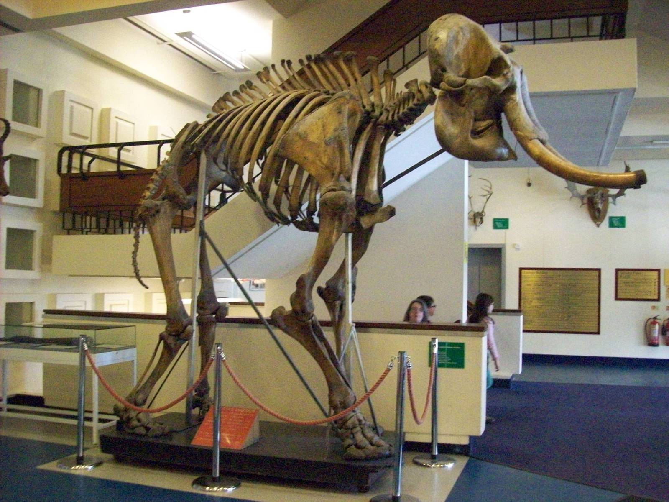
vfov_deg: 39.7
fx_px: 696
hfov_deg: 51.4
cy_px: 251
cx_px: 334
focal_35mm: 36
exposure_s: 1/52.3
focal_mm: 6
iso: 800
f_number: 2.7
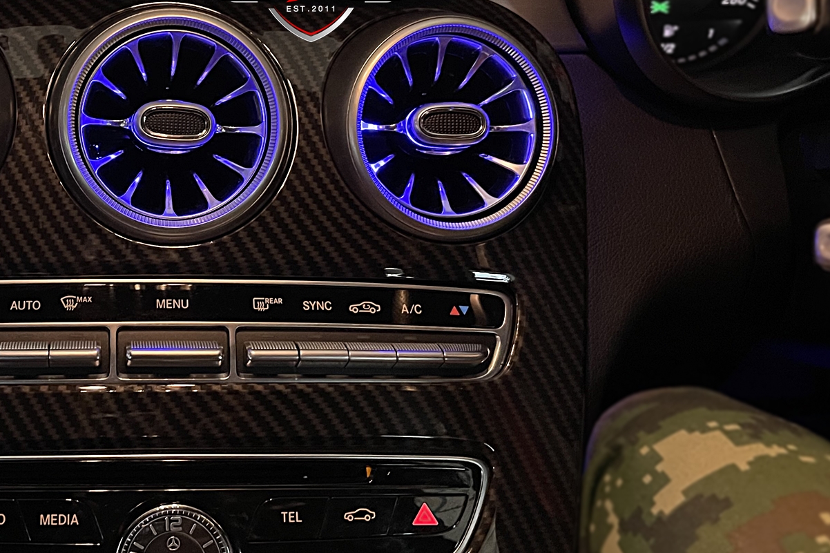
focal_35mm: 45
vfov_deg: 29.7
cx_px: 157
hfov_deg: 41.6
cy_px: 202
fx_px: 1037
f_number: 1.6
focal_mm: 5.1
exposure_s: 1/28
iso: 800
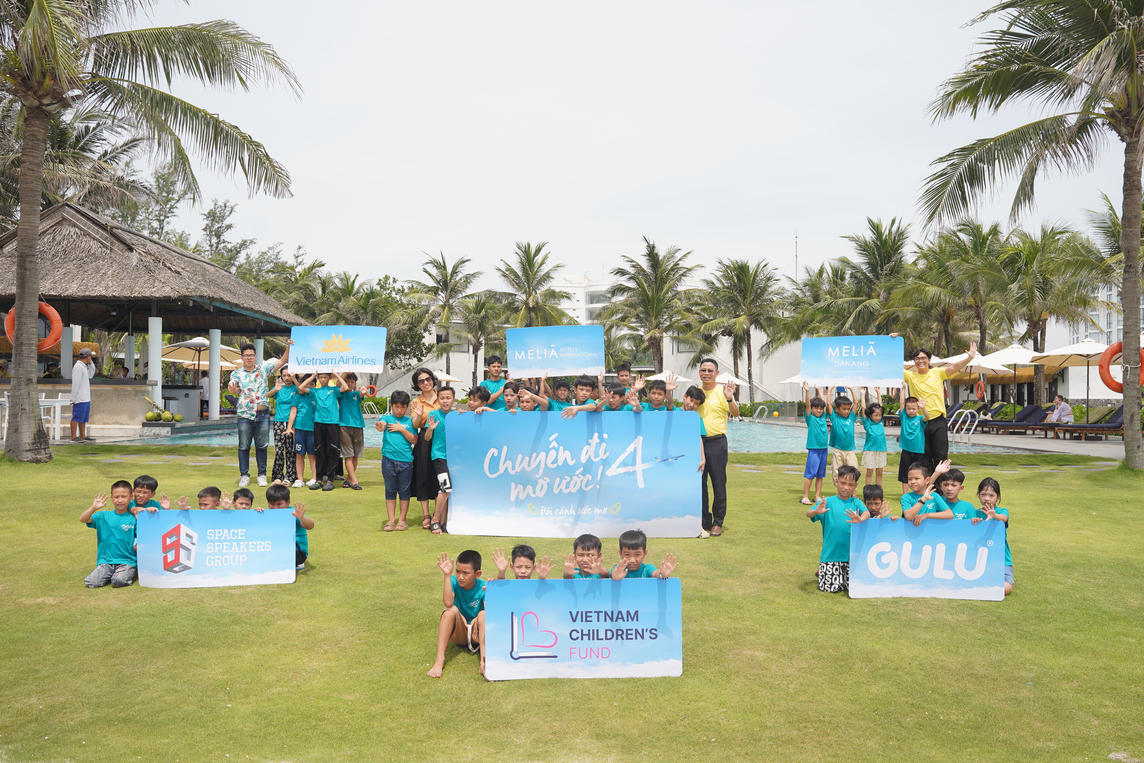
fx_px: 976
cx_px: 572
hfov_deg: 60.8
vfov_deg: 42.7
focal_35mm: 31
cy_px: 382
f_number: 5
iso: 100
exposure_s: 1/500
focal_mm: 30.7
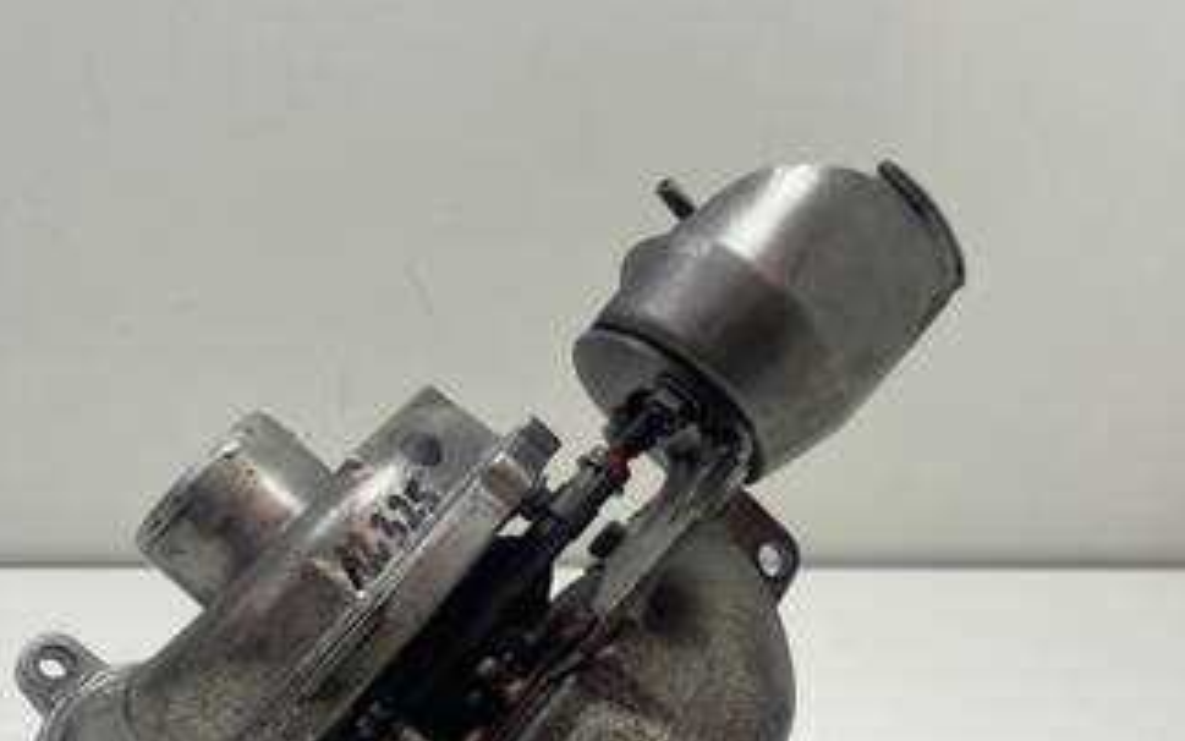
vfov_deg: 31.1
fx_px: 1324
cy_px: 477
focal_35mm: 41
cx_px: 550
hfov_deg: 48.2
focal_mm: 4.2
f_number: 1.6
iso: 64
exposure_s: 1/100
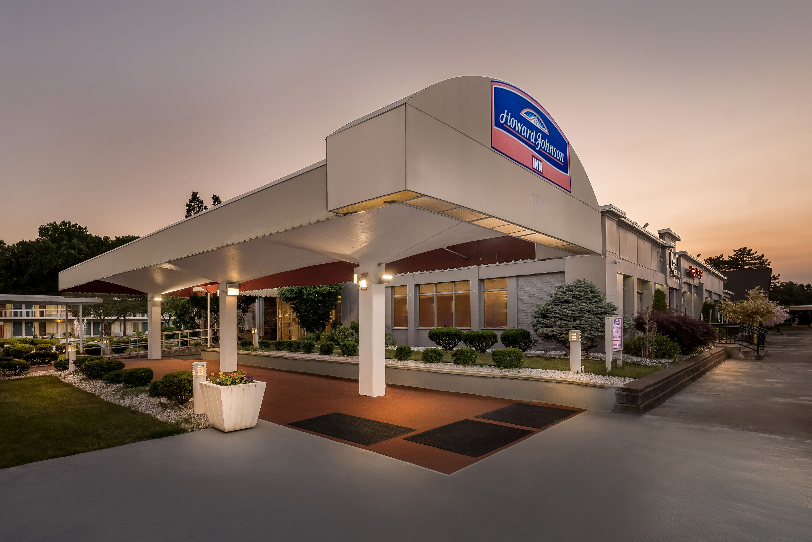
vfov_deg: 73.7
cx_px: 406
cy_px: 271
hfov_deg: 96.7
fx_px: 361
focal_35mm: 16
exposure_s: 1/1000
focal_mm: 16
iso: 800
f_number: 6.3
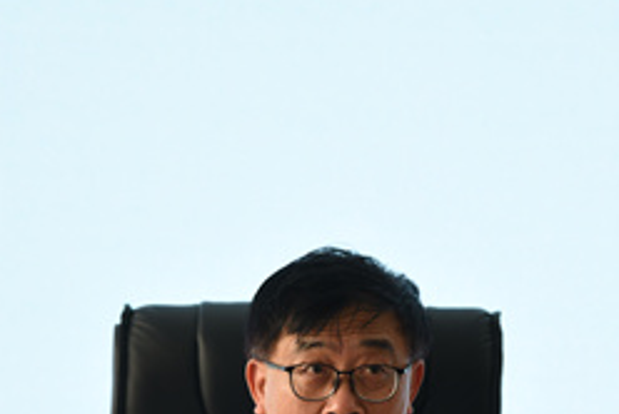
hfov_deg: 7.7
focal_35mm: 266
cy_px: 405
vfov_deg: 5.2
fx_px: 4579
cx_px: 347
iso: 64
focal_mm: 120
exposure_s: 1/13
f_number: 4
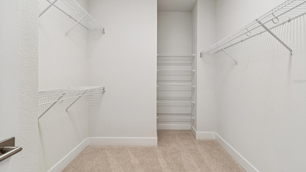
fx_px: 130
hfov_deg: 99.4
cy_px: 81
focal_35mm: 16
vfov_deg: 67.0
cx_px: 155
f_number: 7.1
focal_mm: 10
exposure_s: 1/10
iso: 100
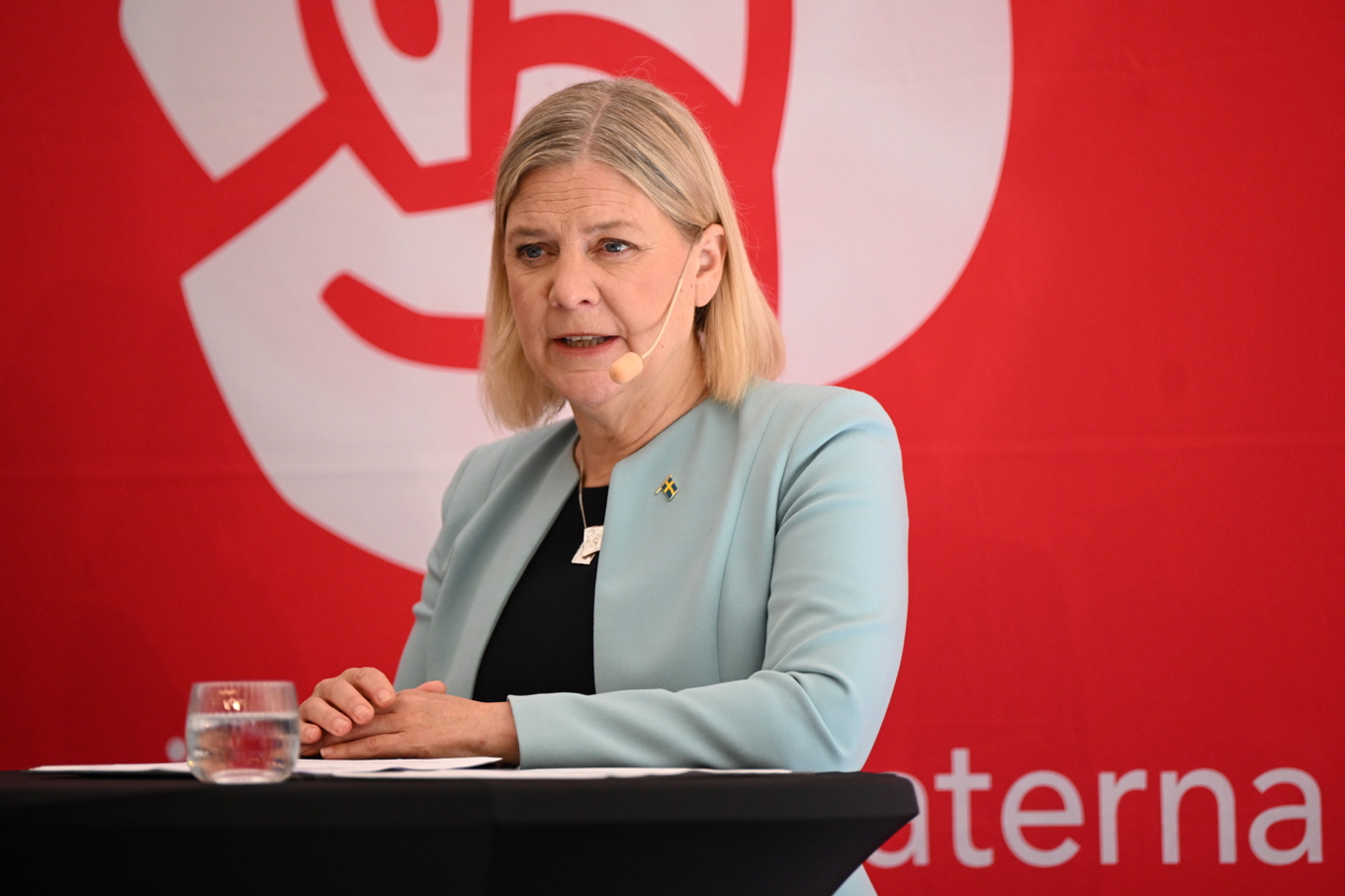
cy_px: 448
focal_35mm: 200
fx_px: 7470
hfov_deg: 10.3
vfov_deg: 6.9
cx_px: 672
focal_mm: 200
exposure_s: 1/6400
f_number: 2.8
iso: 2000
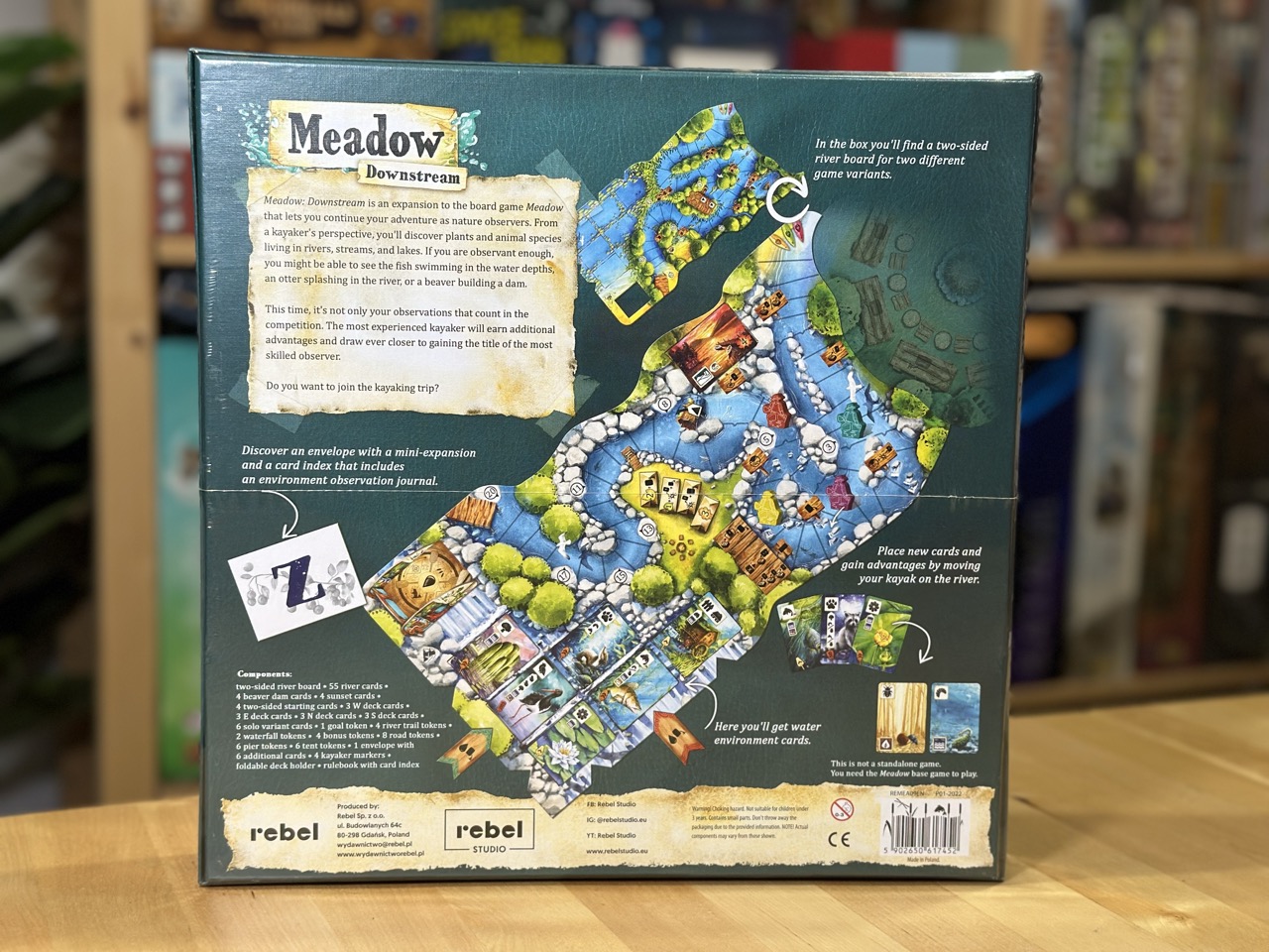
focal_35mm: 48
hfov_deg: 39.7
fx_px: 1760
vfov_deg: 30.3
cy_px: 476
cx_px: 634
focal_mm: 6.86
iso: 100
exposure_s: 1/50
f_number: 1.78
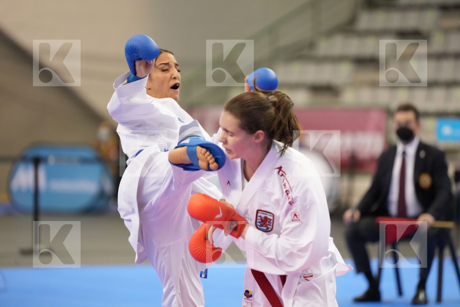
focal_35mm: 200
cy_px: 154
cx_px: 230
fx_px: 2555
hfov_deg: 10.3
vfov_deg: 6.9
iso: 5000
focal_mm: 200
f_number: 2.8
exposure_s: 1/1000
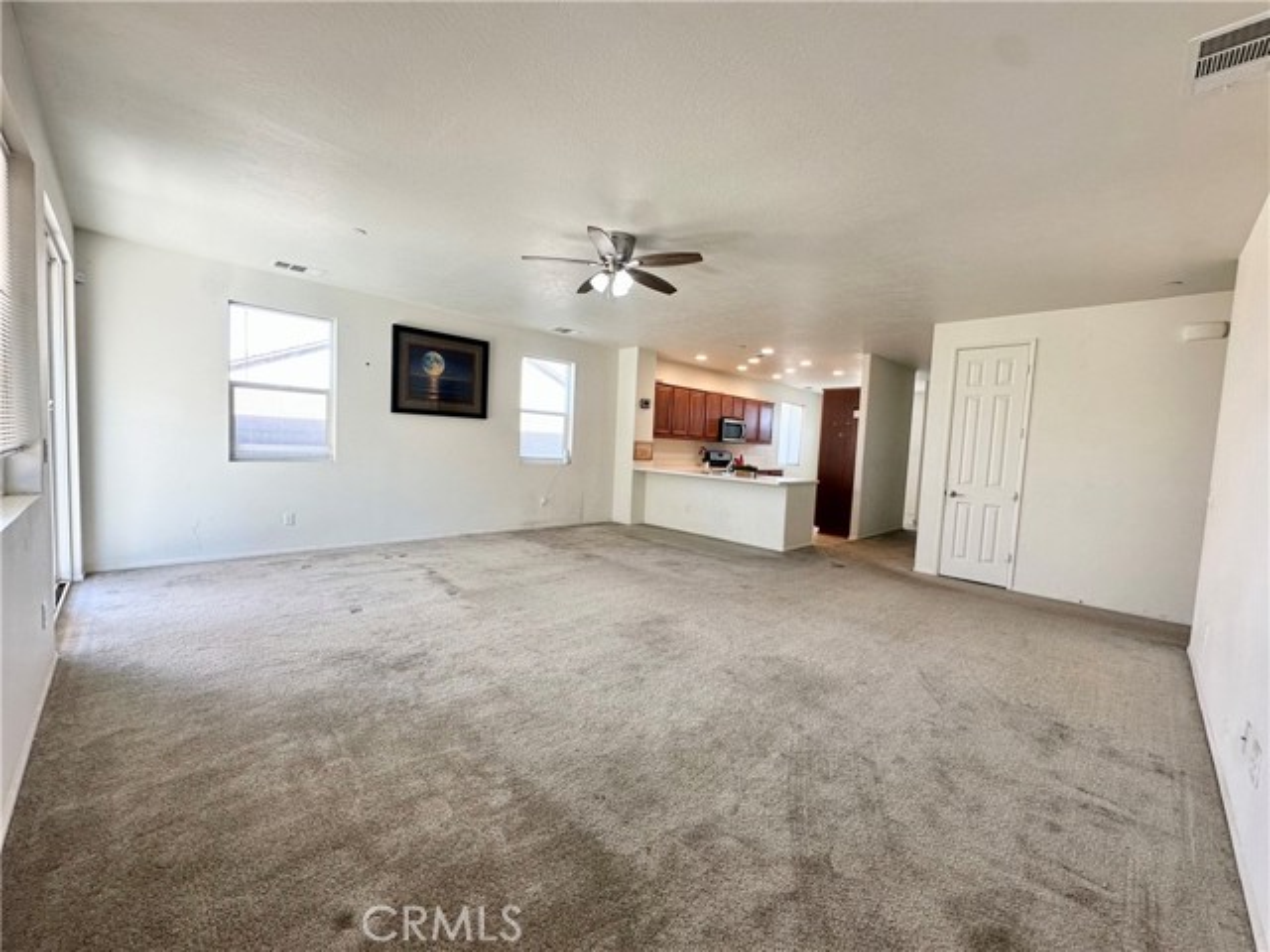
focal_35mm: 14
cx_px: 635
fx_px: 514
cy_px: 476
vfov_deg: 85.7
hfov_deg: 102.1
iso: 125
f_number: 2.2
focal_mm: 2.22
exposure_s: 1/120
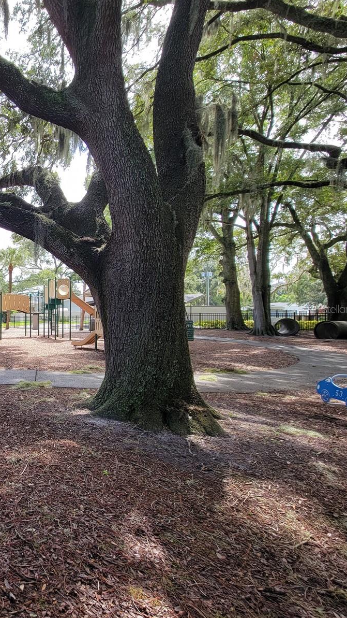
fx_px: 311
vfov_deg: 89.6
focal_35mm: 19
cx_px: -43
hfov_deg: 43.5
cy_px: 309
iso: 50
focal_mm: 2.2
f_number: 2.2
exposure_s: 1/386
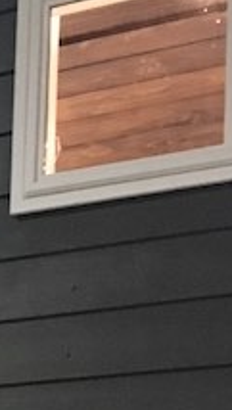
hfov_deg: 7.3
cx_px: -435
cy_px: 544
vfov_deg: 13.7
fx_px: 1645
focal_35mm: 151
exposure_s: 1/15
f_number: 2.2
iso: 250
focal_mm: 4.15
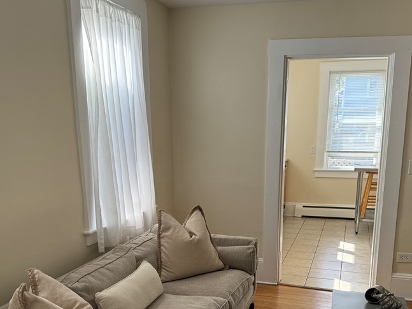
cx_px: 218
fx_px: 452
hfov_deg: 49.0
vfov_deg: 36.9
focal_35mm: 38
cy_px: 227
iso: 64
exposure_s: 1/166
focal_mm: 6.76
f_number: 1.78
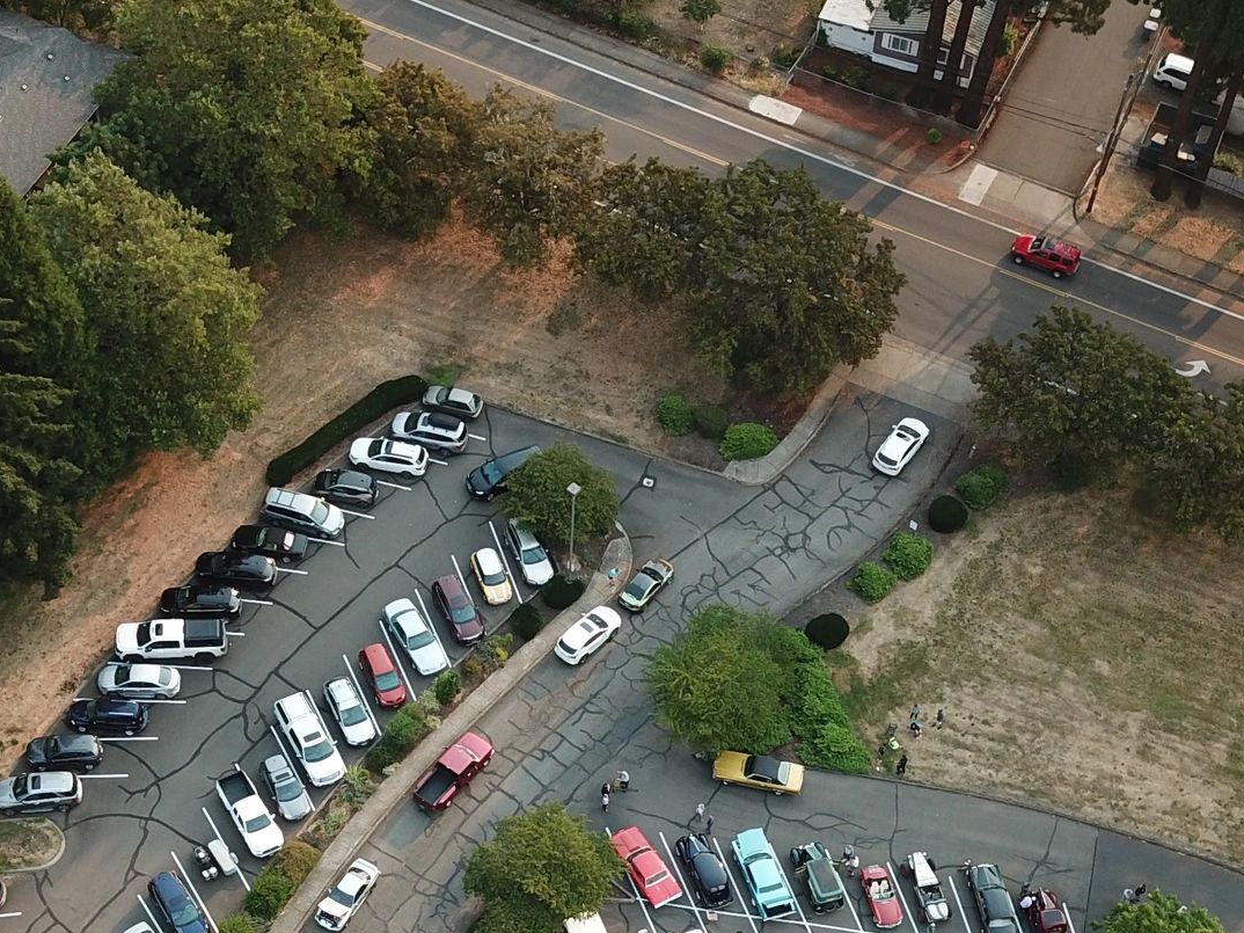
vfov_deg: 22.8
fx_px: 2228
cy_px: 909
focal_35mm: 62
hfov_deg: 31.2
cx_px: 572
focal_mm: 4.73
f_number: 2.2
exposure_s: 1/375
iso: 100
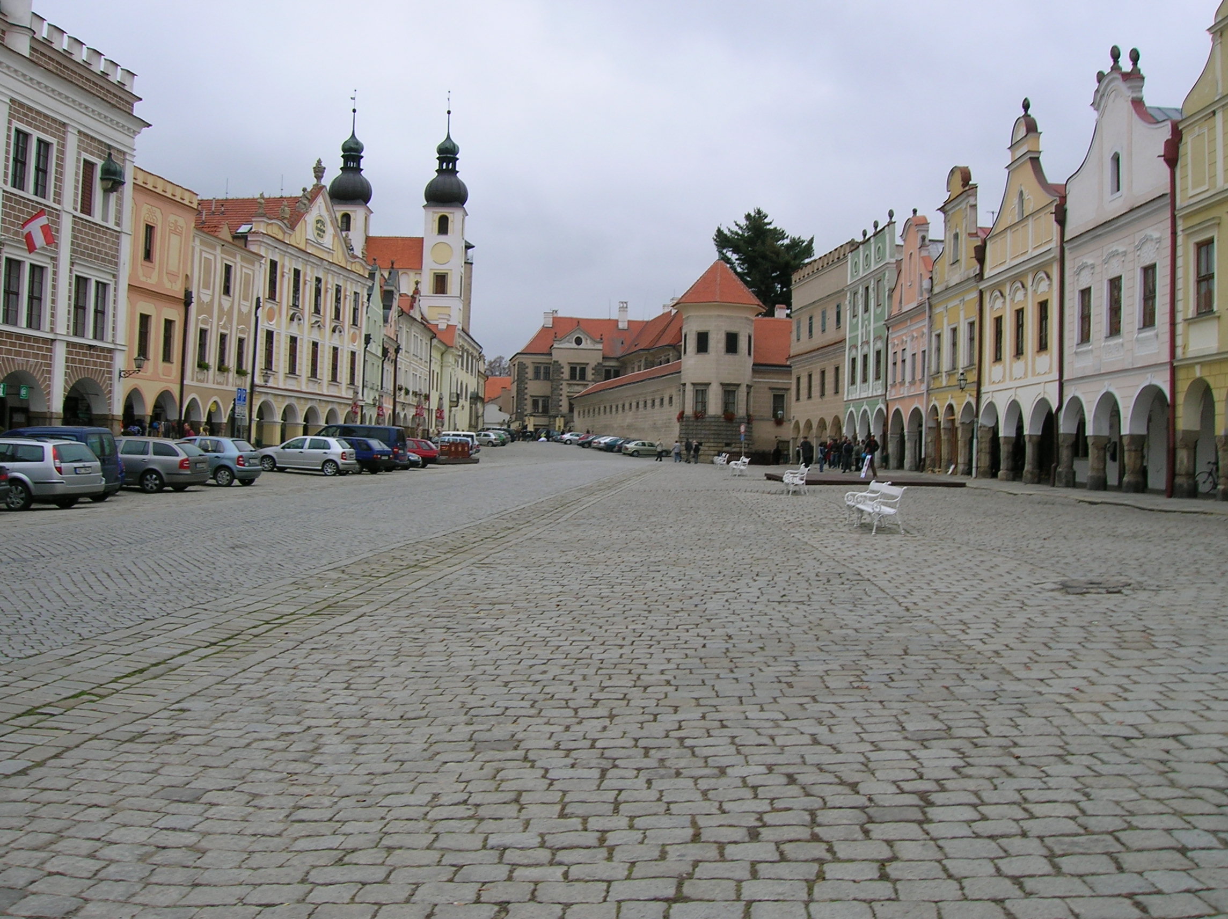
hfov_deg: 54.0
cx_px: 614
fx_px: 1205
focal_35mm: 34
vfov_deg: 41.7
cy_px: 460
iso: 50
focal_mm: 5.7
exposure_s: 1/84
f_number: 4.9
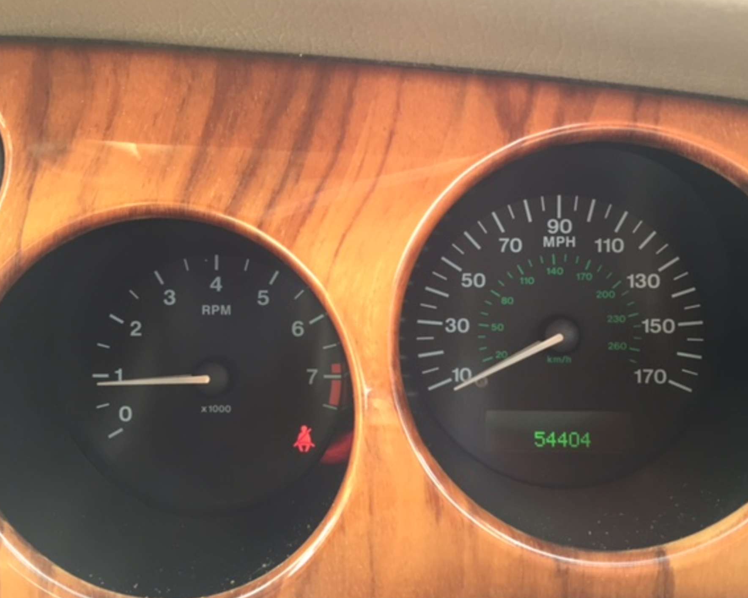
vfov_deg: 45.8
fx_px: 708
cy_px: 298
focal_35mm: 32
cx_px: 413
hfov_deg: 55.6
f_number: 2.2
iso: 40
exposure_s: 1/33
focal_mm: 4.15
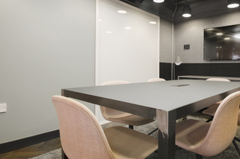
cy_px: 62
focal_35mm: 23
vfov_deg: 54.4
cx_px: 164
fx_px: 153
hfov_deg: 73.4
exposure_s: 1/1.25
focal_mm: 10
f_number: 8
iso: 100
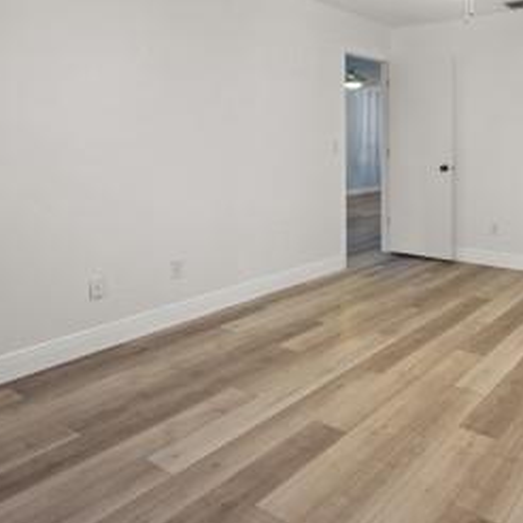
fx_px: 496
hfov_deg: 52.8
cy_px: 150
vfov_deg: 53.8
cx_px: 400
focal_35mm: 29
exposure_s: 1/1.67
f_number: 6.3
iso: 250
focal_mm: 14
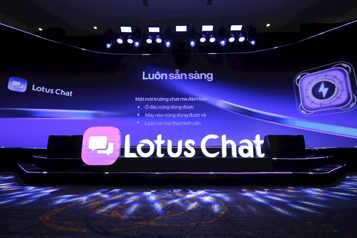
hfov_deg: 90.0
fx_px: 178
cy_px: 119
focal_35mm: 18
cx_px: 178
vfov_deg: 67.4
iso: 250
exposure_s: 1/100
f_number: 4
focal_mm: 18
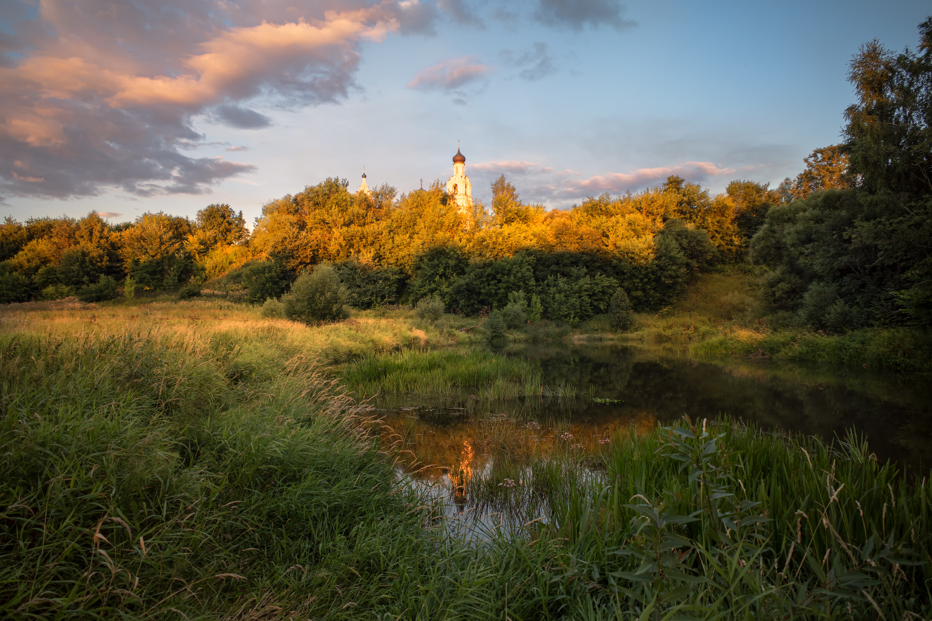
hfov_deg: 81.2
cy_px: 310
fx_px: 544
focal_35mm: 21
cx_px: 466
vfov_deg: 59.5
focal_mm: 13.8
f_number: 2.8
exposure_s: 1/50
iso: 200
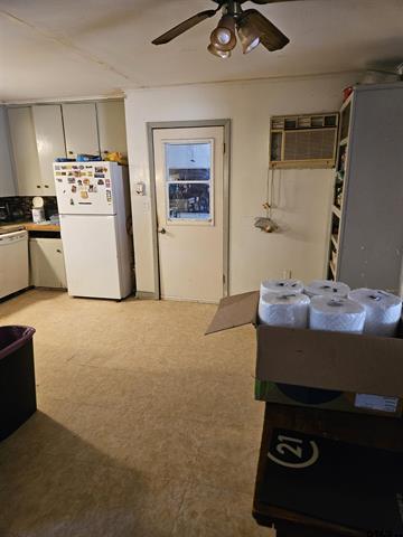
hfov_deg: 58.9
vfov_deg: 73.9
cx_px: 202
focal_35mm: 23
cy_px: 268
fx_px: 357
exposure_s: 1/40
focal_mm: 5.4
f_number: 1.8
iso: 500
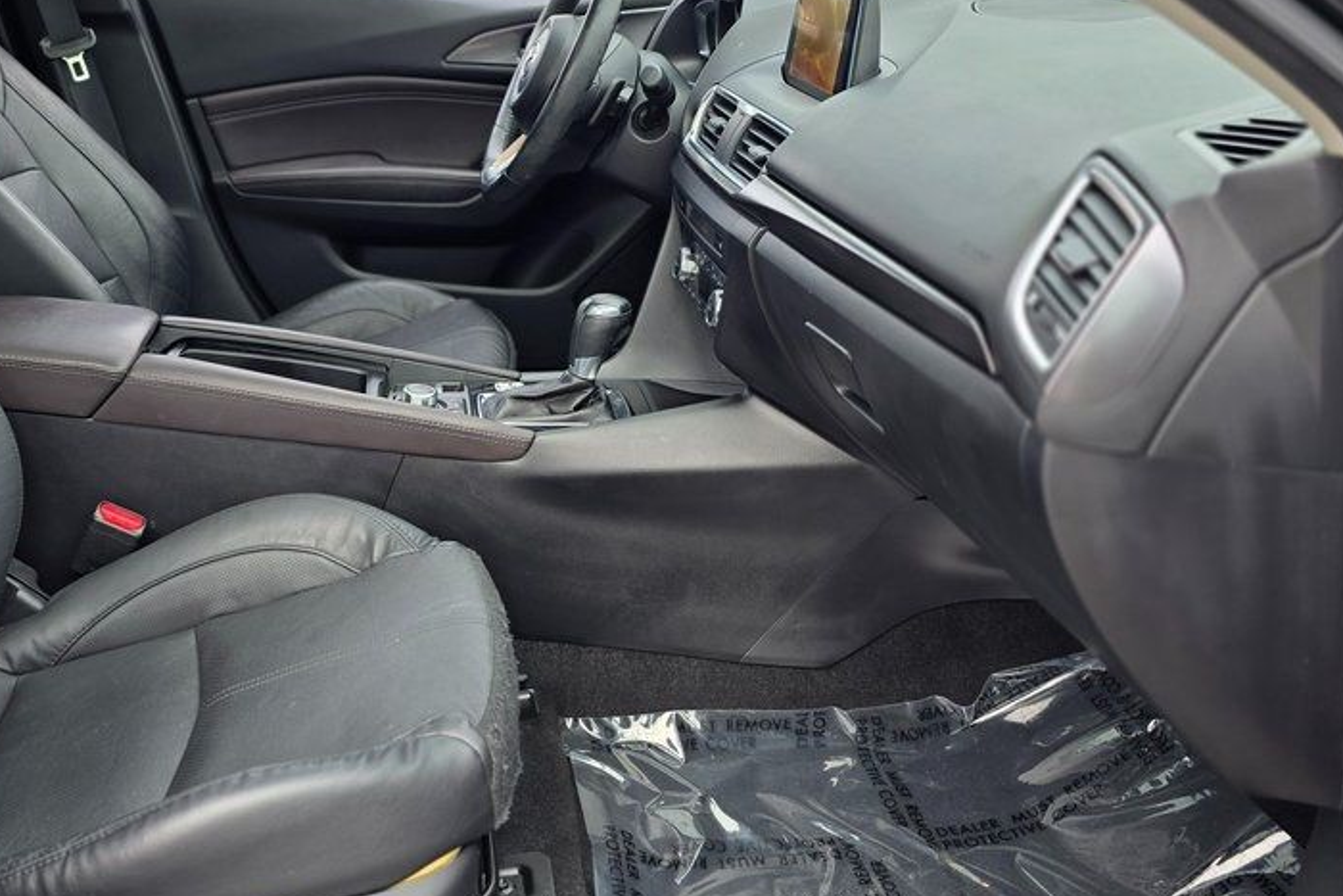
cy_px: 447
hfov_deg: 53.8
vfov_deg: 37.9
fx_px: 1306
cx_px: 495
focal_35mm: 35
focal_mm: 6.3
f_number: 1.7
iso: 50
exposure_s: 1/359
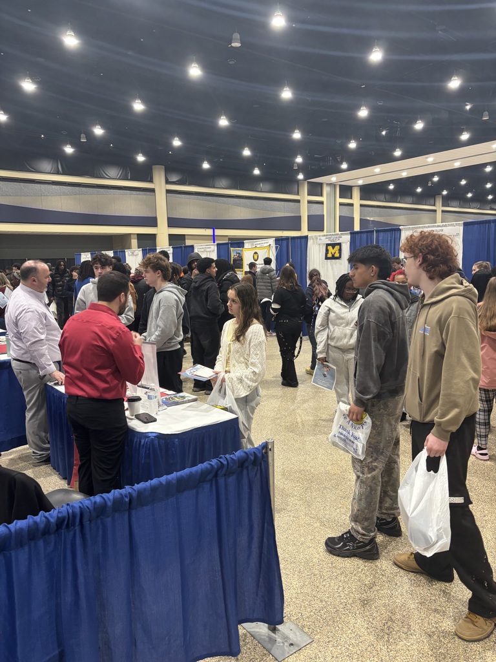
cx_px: 248
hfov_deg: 53.1
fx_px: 497
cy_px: 331
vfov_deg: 67.3
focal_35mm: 26
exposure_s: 1/60
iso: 160
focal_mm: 5.96
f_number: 1.6
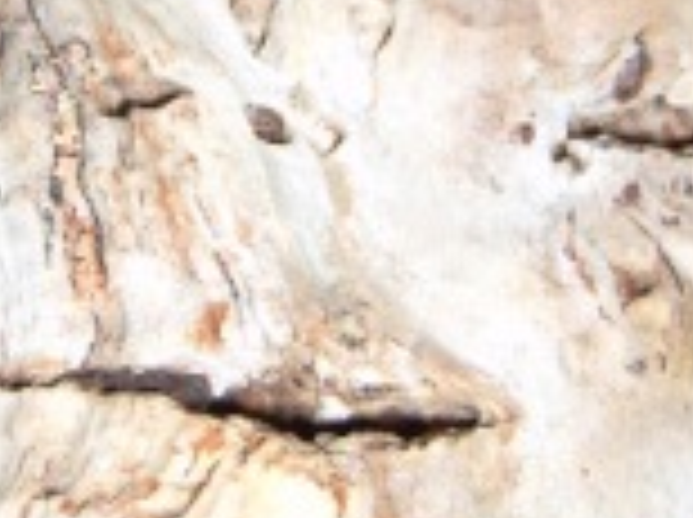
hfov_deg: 19.3
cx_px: 284
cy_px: 153
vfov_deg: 14.4
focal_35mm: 102
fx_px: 2039
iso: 100
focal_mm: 5.8
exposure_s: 1/45
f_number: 2.8
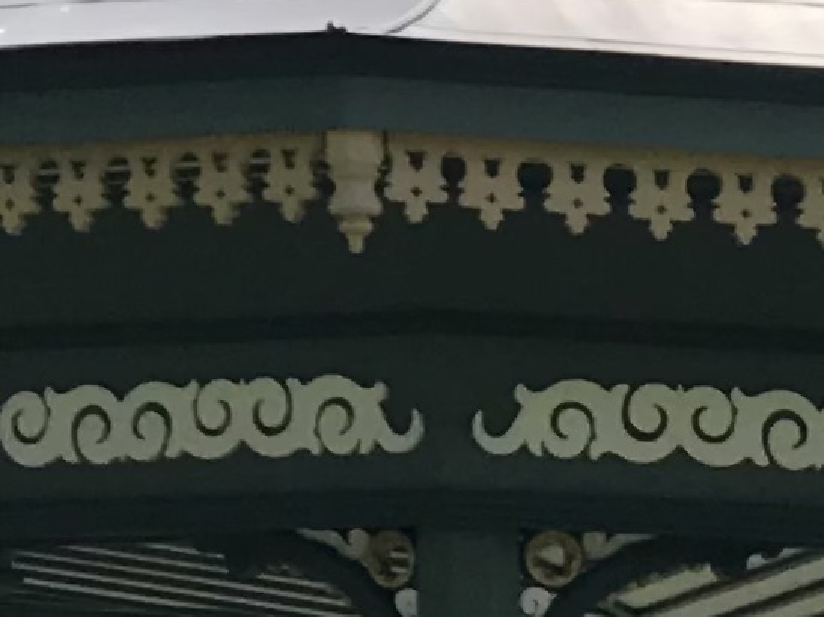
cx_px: 2410
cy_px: 1509
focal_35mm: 420
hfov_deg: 4.5
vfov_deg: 3.5
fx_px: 9995
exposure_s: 1/515
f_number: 2.8
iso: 20
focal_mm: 6.6
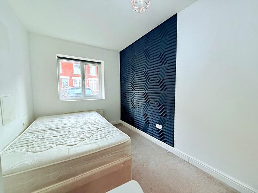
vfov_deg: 85.7
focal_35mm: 14
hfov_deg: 102.1
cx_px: 129
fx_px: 104
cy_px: 96
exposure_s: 1/99
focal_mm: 2.22
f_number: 2.2
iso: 250
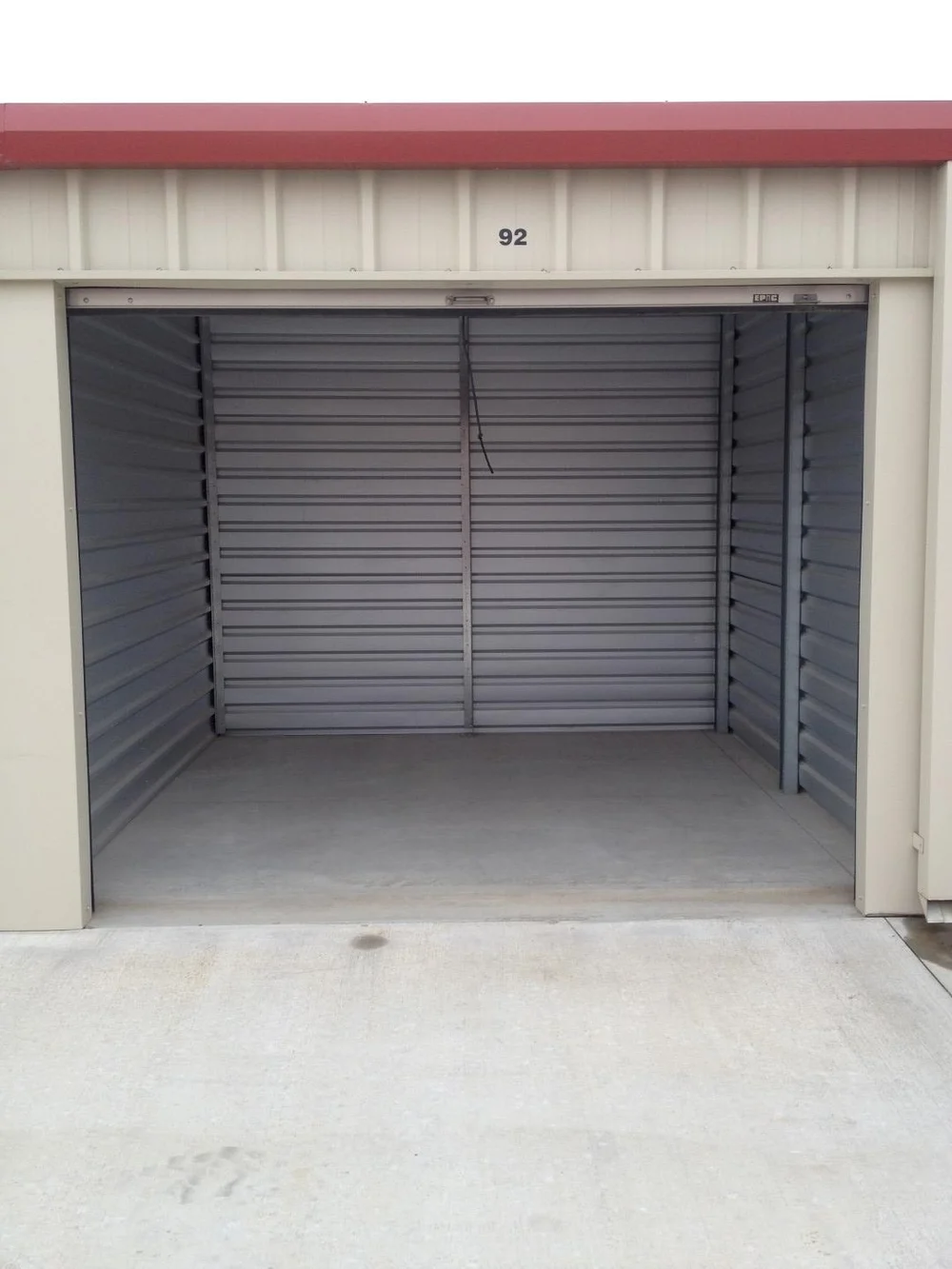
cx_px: 476
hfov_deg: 40.7
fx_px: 1283
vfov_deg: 52.6
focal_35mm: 35
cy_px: 634
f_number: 2.4
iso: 50
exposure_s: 1/161
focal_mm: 4.3
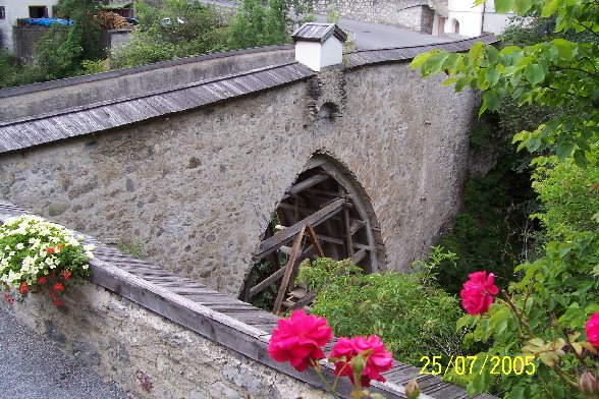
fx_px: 566
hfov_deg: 55.8
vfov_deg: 38.9
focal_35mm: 34
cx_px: 300
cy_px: 200
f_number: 2.7
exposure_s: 1/250
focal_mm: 5.6
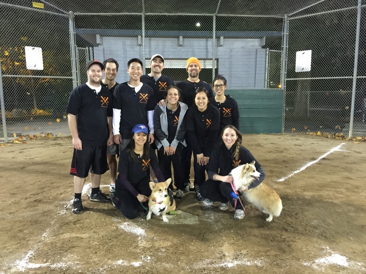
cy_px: 137
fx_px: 307
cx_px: 183
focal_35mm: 29
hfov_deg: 61.7
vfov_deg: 48.2
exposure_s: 1/4
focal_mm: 4.15
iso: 100
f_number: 2.2
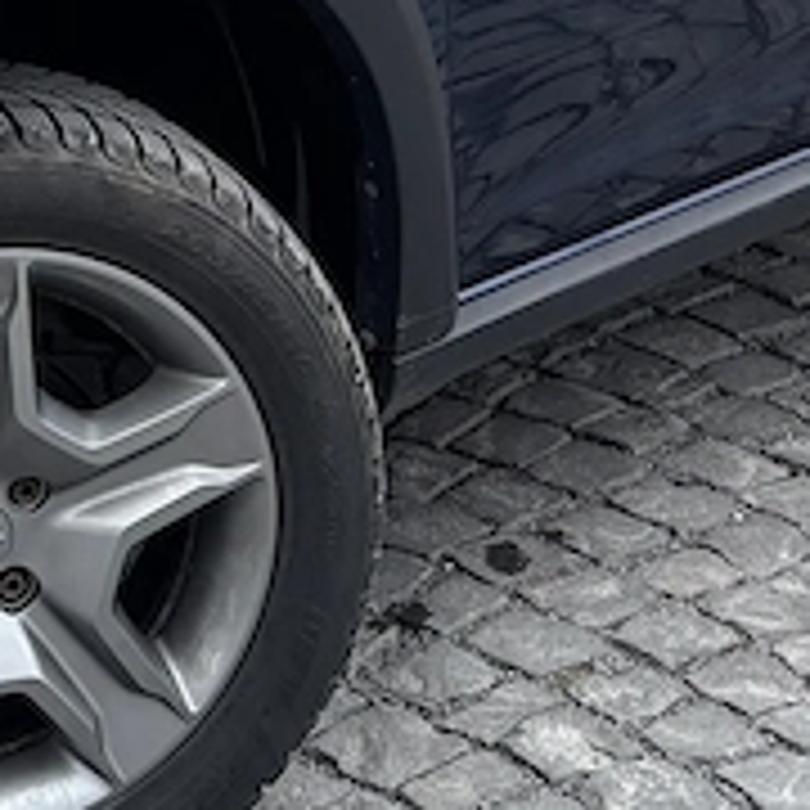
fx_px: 3389
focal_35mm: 128
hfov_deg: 13.4
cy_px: -405
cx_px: -14
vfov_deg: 12.9
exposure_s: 1/1047
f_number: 1.6
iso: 50
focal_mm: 5.96
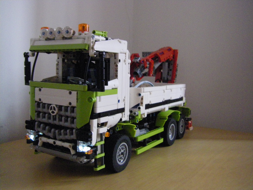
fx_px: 278
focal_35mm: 38
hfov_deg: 49.0
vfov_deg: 37.7
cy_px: 95
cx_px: 126
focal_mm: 6.3
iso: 800
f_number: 3.5
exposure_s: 1/15
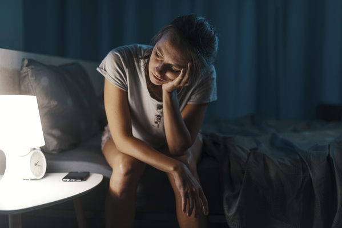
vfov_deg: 27.0
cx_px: 171
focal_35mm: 50
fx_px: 475
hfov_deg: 39.6
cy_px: 114
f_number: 2
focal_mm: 50
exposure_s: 1/80
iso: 400
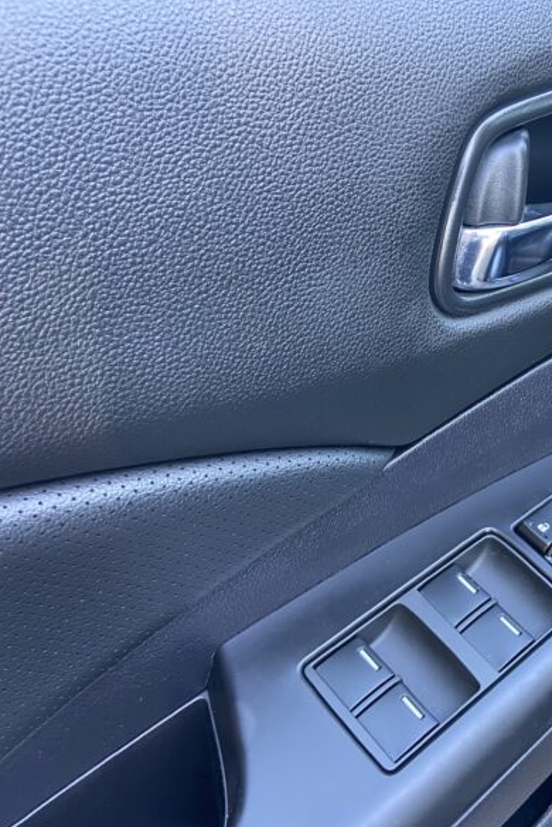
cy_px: 417
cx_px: 511
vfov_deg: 51.9
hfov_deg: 33.7
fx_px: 851
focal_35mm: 37
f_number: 1.8
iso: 125
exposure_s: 1/84
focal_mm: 4.25
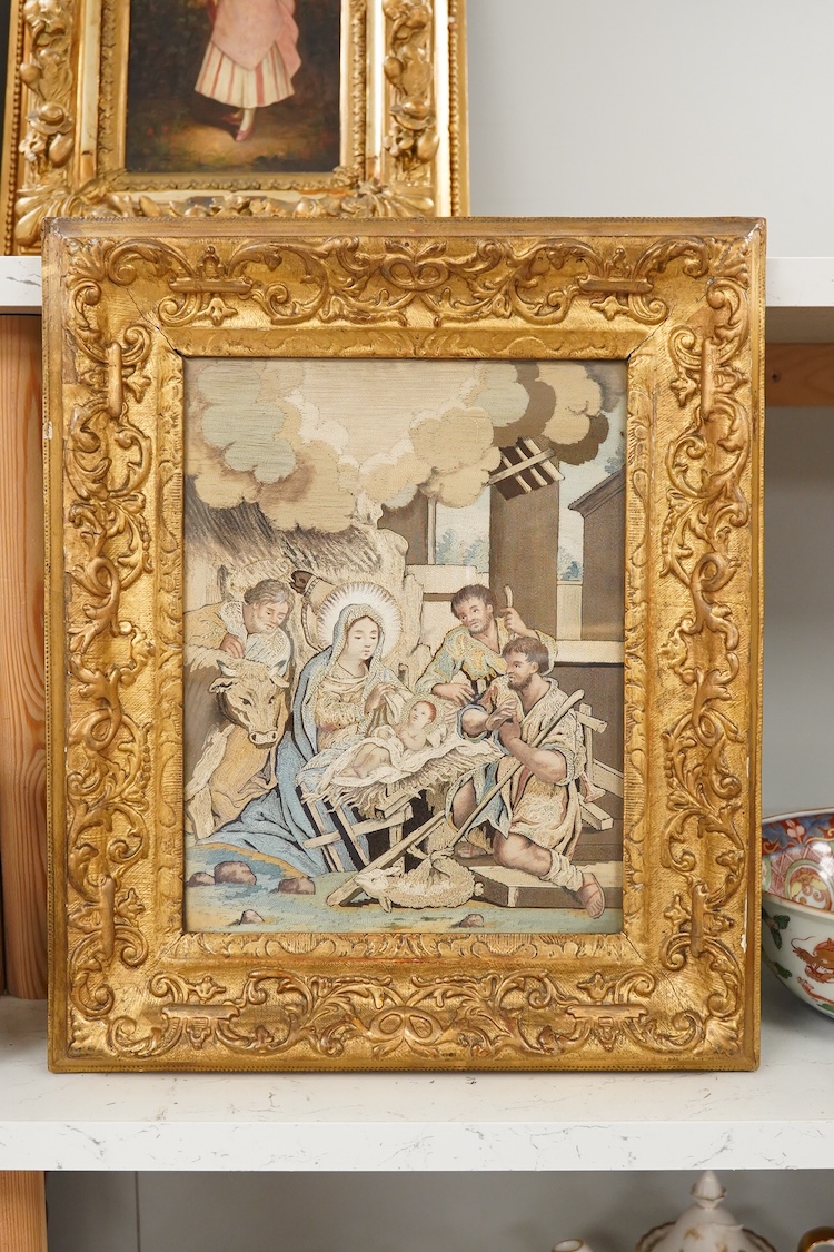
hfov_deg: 29.9
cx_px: 417
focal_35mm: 45
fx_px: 1564
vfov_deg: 43.6
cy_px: 626
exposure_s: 1/100
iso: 2500
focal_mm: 30
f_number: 6.3
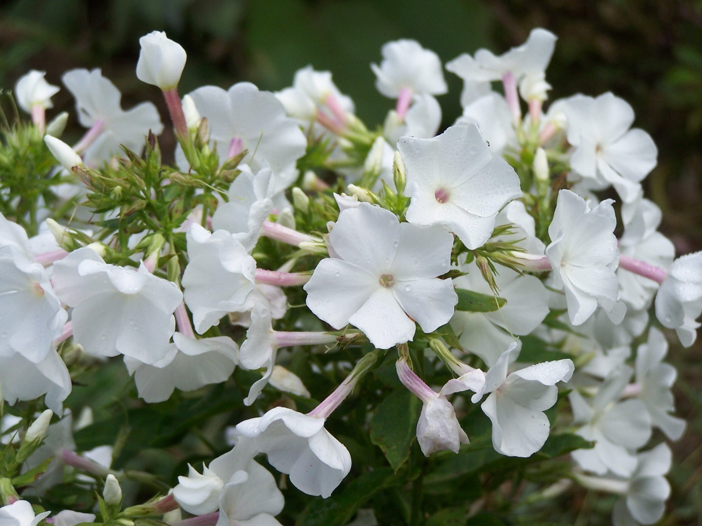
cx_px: 351
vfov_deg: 11.6
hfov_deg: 15.4
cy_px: 263
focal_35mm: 128
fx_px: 2596
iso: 80
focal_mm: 21.2
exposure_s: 1/1000
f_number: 3.2
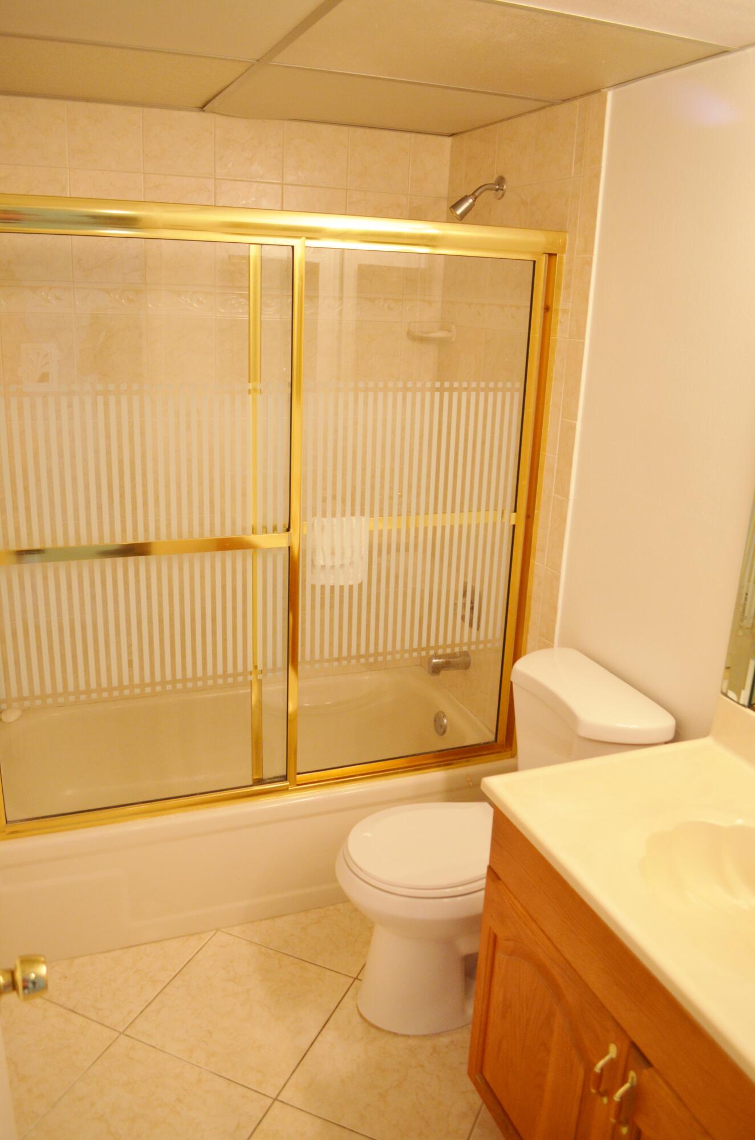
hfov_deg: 47.7
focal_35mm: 27
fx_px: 853
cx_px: 378
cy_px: 570
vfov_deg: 67.5
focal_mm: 18
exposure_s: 1/60
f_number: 4
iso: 800
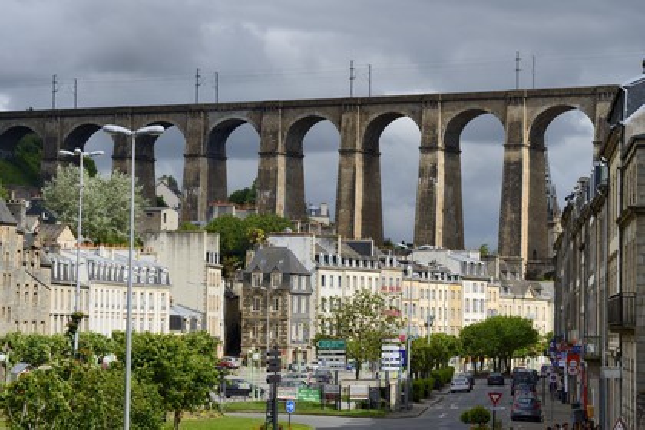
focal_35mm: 120
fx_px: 2150
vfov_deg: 11.4
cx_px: 322
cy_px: 215
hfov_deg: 17.1
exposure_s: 1/250
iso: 200
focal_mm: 120
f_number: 16
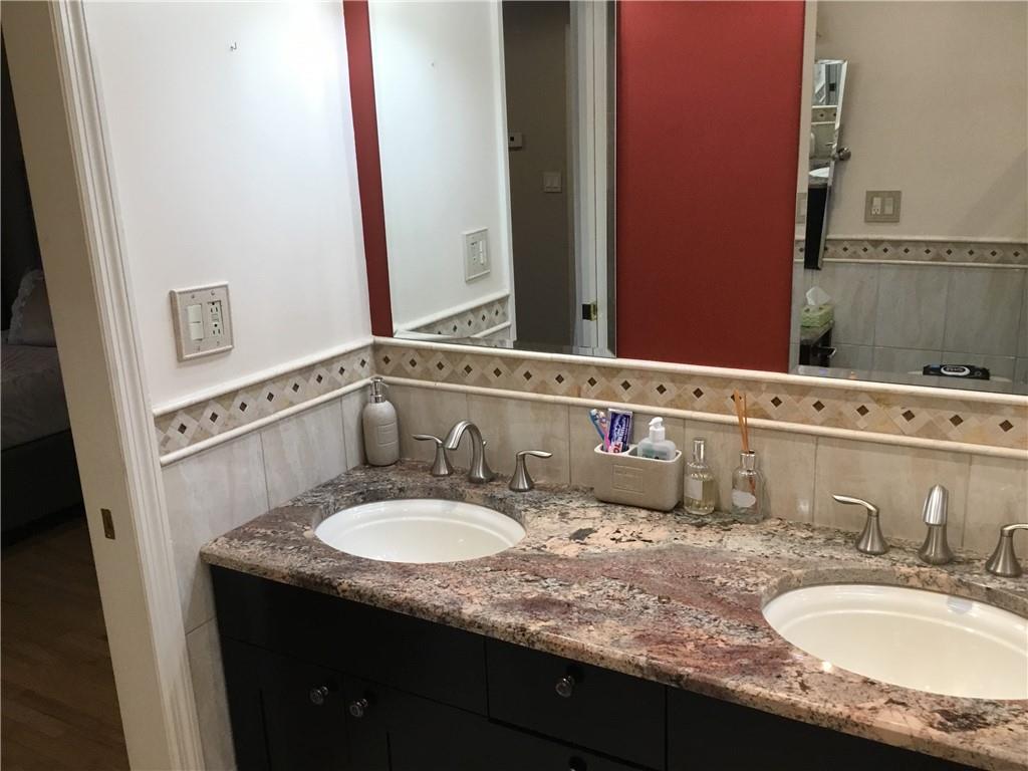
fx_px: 921
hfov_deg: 58.4
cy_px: 386
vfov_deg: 45.4
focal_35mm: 31
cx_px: 514
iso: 50
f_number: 2.4
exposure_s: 1/30
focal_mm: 3.3
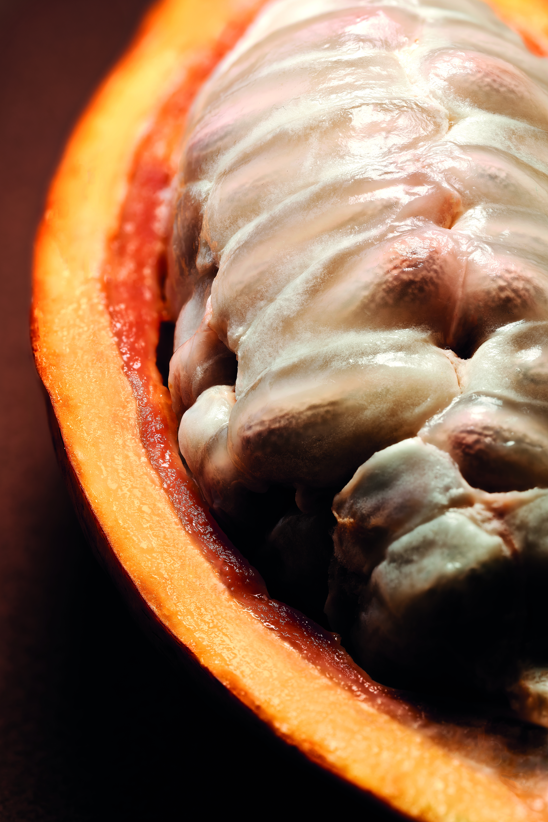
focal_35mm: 105
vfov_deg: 19.5
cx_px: 274
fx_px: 2397
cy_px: 411
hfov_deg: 13.0
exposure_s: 1/100
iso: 64
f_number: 9
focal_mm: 105
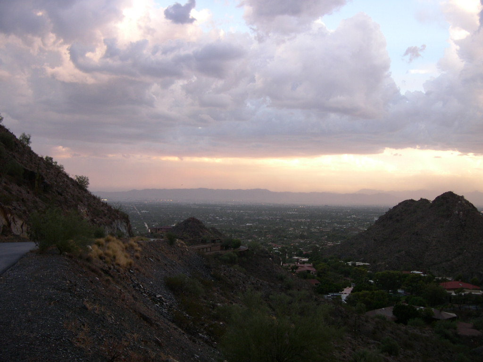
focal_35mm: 38
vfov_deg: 37.7
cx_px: 242
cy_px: 181
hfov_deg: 49.0
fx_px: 530
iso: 100
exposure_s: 1/63.2
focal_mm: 8
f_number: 2.8
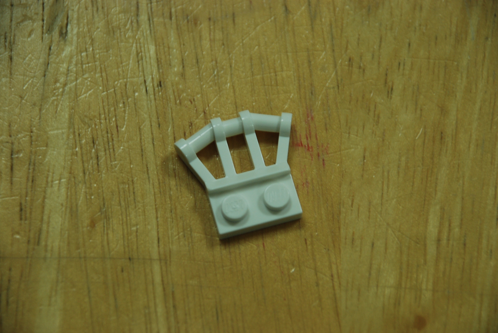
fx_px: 2805
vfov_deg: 6.8
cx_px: 249
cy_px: 166
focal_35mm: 202
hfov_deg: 10.1
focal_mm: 135
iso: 400
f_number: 5.6
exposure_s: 1/25
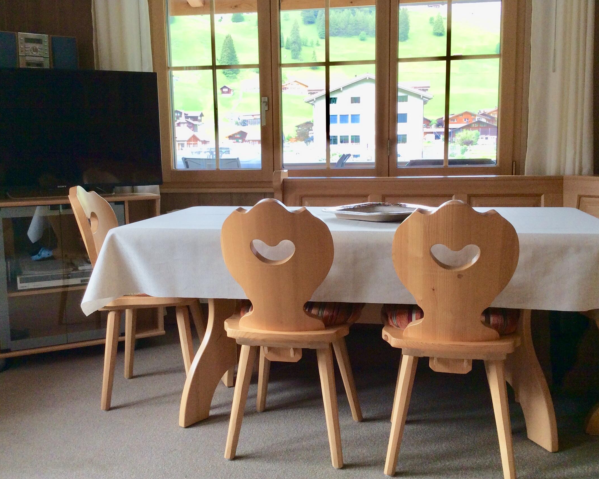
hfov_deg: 47.9
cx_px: 295
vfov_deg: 39.2
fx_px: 674
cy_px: 232
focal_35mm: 38
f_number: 2.4
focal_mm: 3.3
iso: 40
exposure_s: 1/100
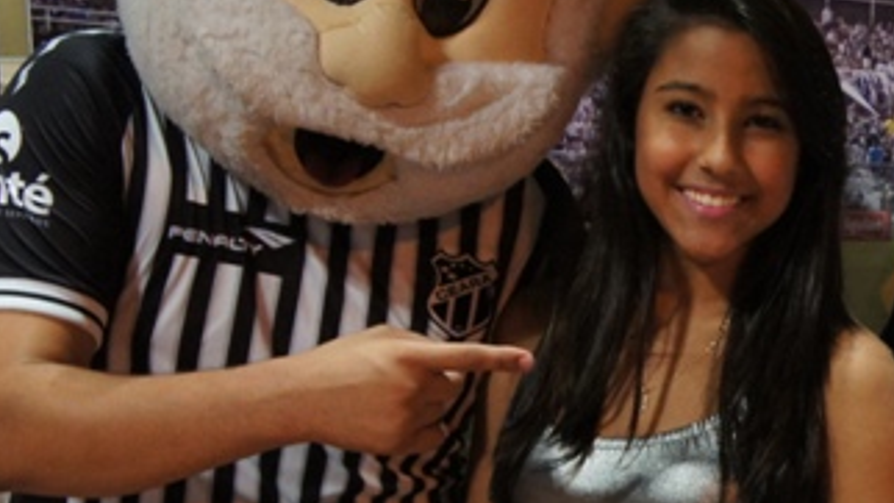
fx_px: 2583
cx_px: 1047
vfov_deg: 11.1
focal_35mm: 109
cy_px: 432
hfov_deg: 18.7
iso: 1600
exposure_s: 1/40
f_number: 4
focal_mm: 28
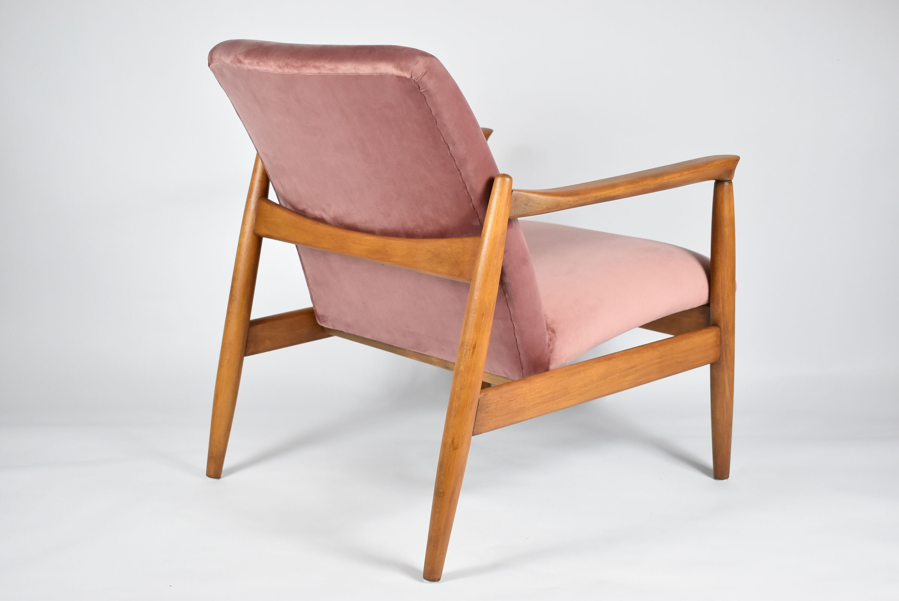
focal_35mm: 52
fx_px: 1312
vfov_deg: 25.8
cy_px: 300
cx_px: 450
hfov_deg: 37.8
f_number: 4.5
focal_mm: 35
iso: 1250
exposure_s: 1/125
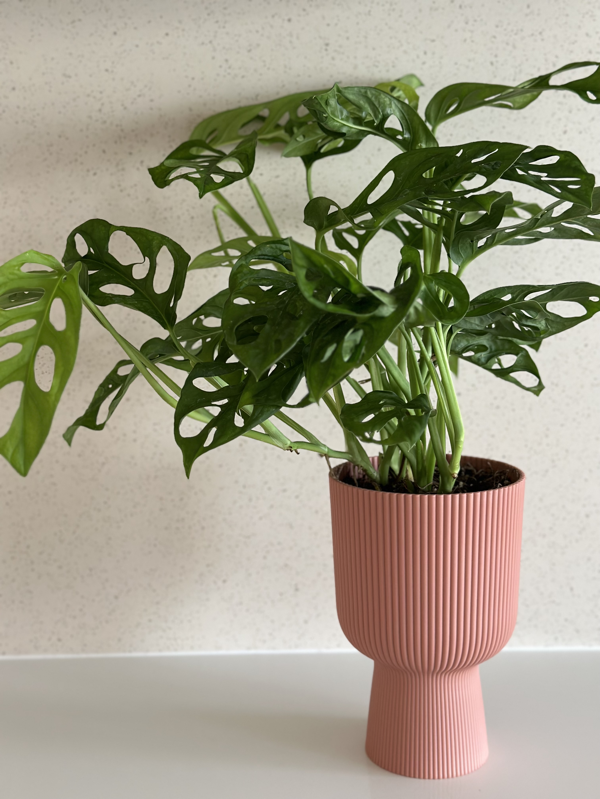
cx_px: 300
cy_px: 400
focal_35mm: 48
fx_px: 1109
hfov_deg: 30.3
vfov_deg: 39.7
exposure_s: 1/50
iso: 200
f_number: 1.78
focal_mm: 6.86
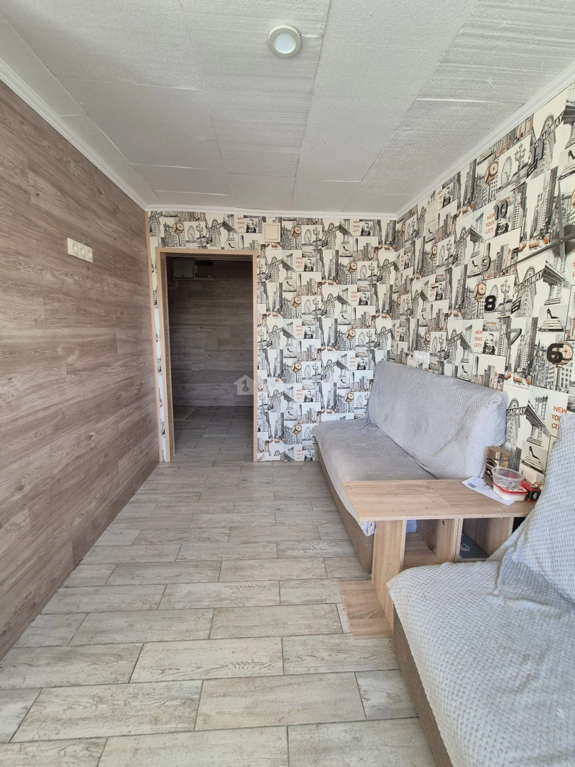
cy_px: 384
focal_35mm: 13
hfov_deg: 89.9
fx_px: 288
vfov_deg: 106.2
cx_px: 288
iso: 100
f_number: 2.2
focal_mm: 1.74
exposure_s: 1/50
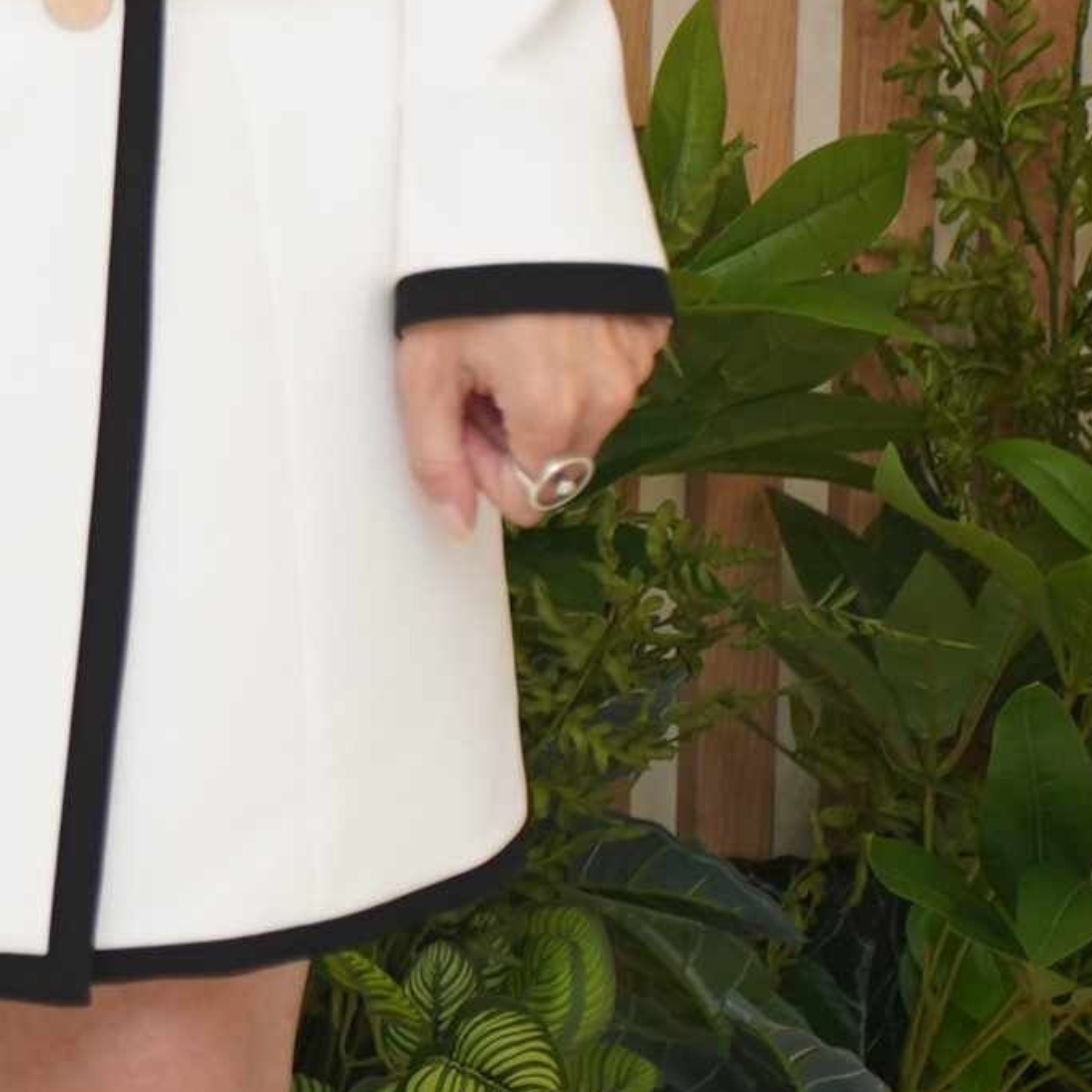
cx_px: -901
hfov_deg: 7.1
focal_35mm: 240
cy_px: -172
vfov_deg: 7.2
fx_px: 8566
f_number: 2.8
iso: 100
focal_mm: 50
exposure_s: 1/80
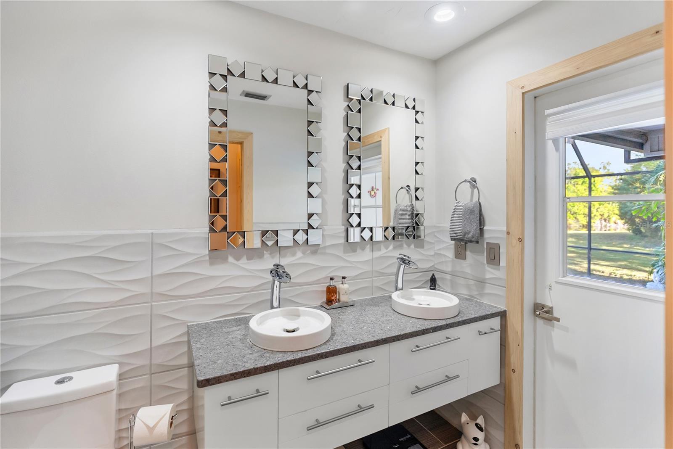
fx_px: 299
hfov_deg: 96.7
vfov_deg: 73.8
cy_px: 224
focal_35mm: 16
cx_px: 336
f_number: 2.8
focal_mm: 16
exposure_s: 1/160
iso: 1000
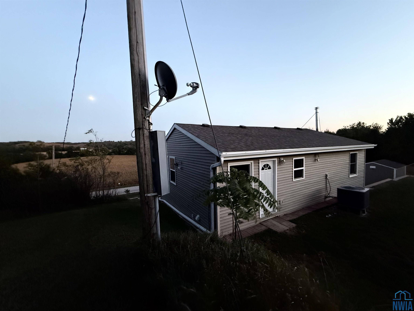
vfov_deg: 85.7
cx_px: 207
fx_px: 167
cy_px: 156
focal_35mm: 14
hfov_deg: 102.1
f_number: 2.2
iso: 1000
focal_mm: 2.22
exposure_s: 1/60
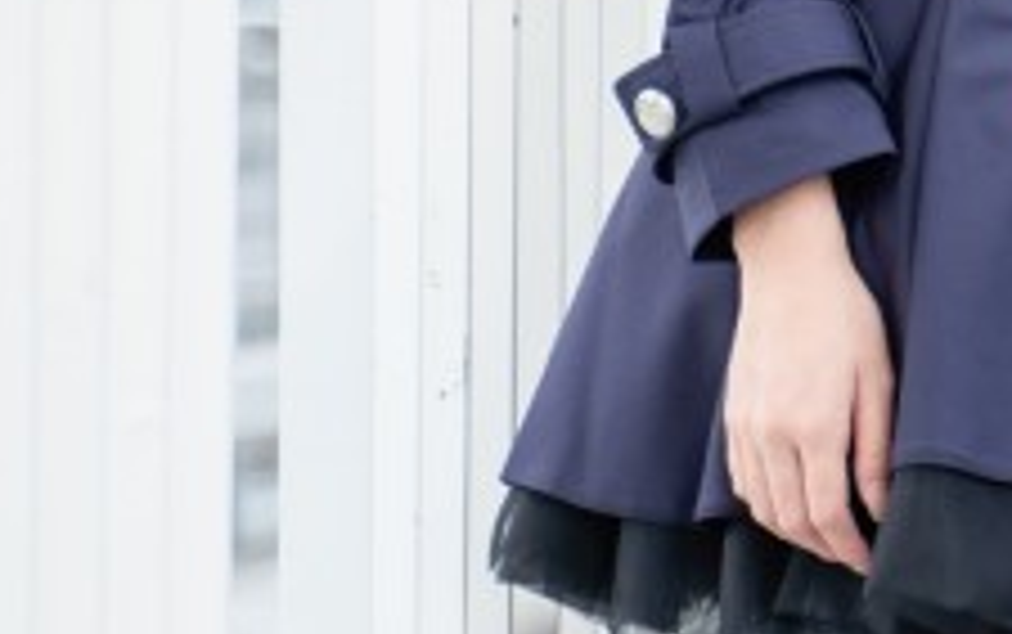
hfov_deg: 5.5
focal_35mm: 382
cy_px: -202
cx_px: 1300
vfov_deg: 3.4
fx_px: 10544
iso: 100
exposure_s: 1/250
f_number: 2.8
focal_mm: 75
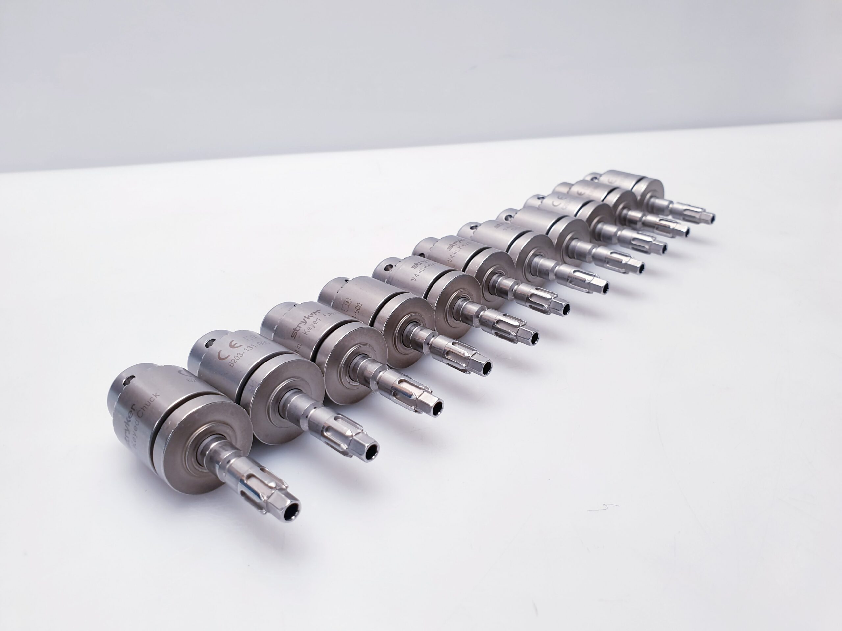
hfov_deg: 67.3
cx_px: 421
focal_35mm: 26
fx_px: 632
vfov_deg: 53.1
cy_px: 316
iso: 64
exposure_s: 1/50
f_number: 2.4
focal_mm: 4.3
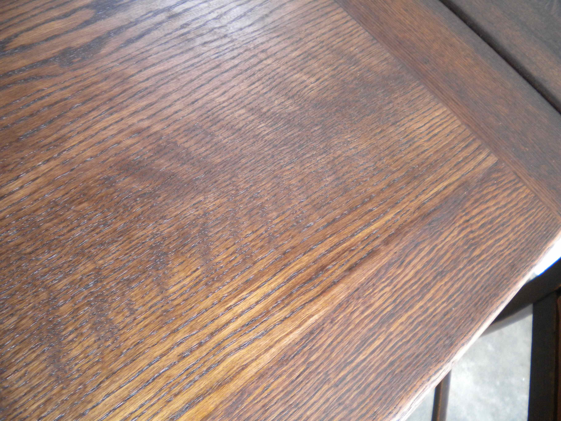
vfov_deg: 40.7
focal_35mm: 35
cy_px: 210
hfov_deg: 52.6
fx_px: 567
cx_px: 280
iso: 247
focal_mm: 6.3
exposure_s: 1/48.2
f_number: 3.1
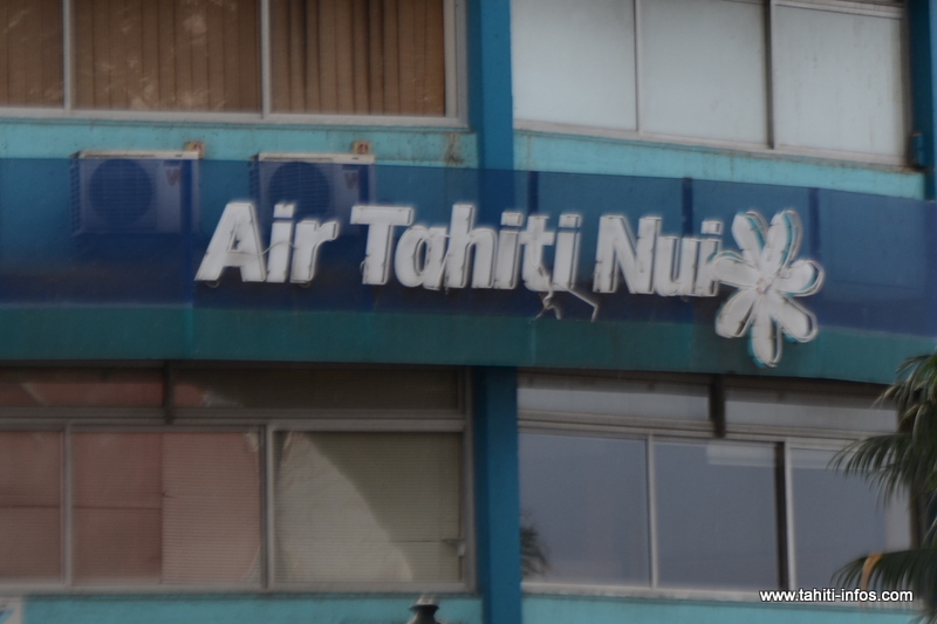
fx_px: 3591
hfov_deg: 14.9
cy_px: 312
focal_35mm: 138
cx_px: 468
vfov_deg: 9.9
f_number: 5.6
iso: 100
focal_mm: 92
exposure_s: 1/250
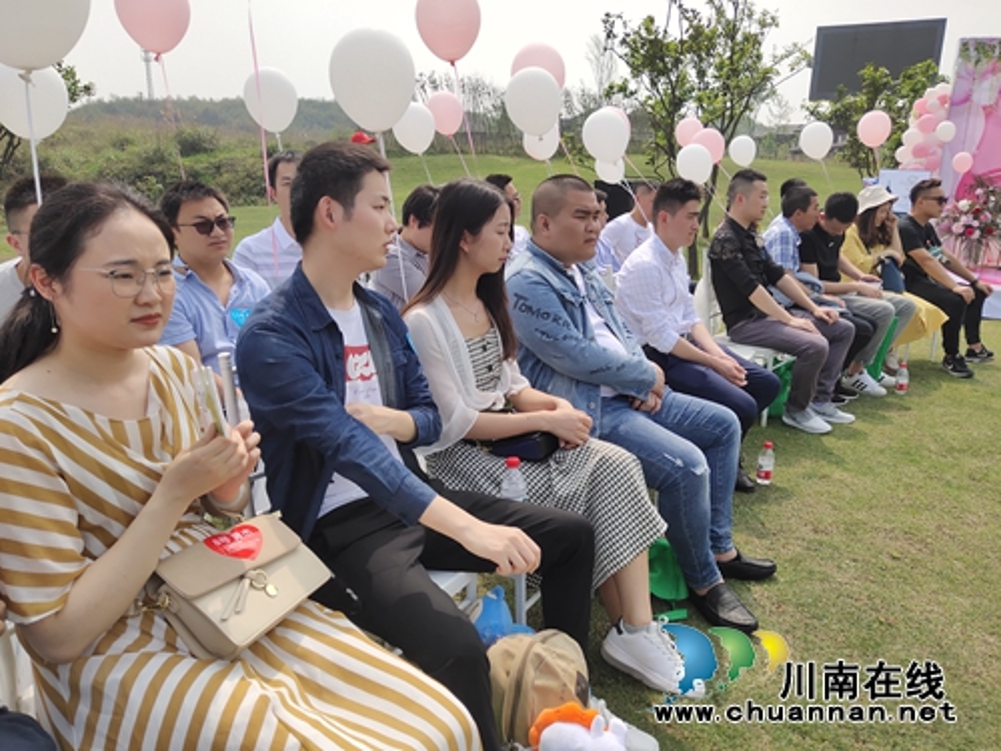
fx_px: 839
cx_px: 500
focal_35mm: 29
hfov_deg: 61.7
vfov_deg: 48.2
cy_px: 376
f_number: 1.8
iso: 50
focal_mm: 4.27
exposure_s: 1/3959
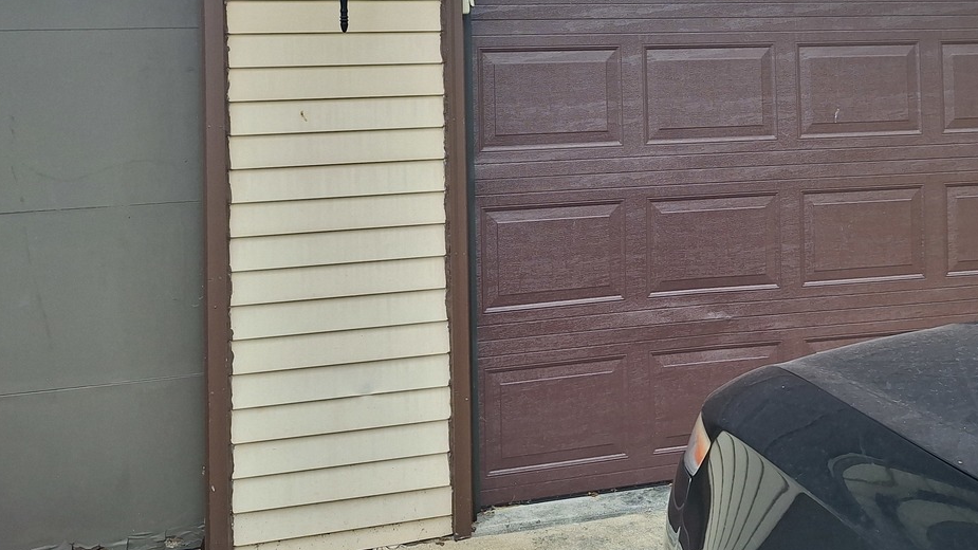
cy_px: 60
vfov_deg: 29.2
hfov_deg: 51.3
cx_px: 587
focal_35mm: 39
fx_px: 1011
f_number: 1.8
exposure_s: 1/765
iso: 40
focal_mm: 5.54
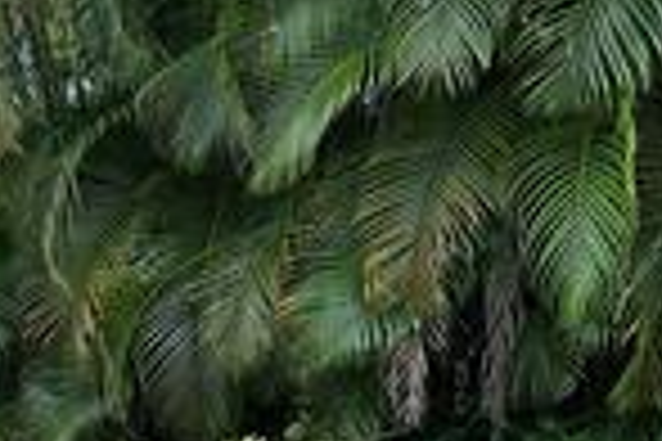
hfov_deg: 25.6
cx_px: -194
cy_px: 274
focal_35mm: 68
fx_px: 1250
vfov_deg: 20.0
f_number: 1.78
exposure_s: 1/1019
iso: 80
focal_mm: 6.86
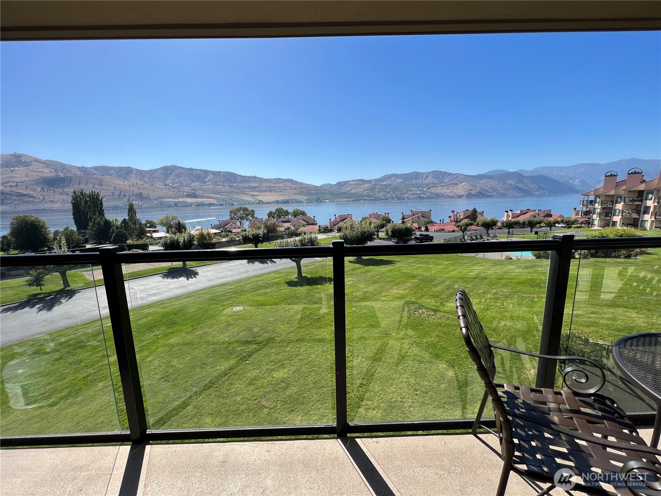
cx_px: 330
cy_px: 248
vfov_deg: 89.9
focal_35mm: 13
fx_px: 248
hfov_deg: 106.2
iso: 32
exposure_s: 1/1488
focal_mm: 1.57
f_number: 1.8
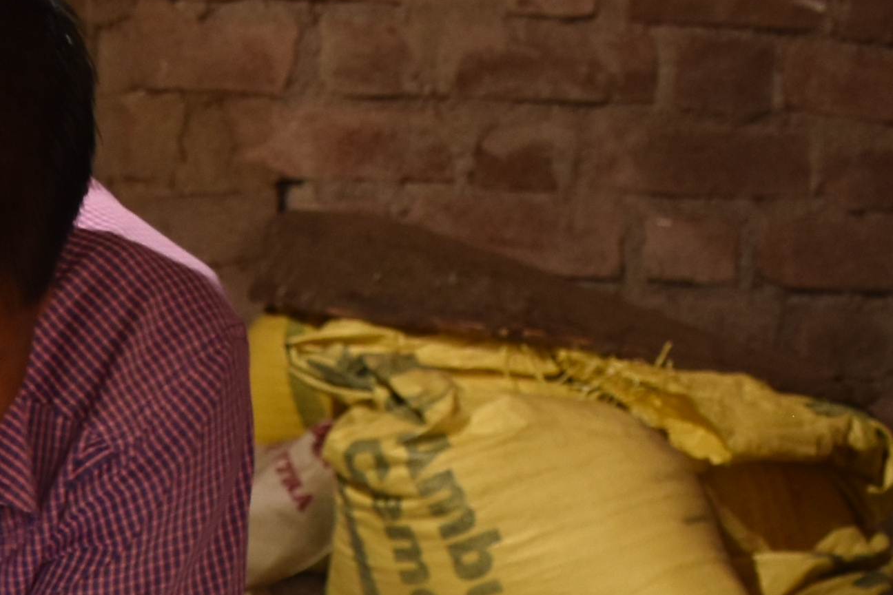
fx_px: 3100
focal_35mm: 125
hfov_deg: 14.5
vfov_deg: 10.3
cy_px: 1117
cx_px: -689
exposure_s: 1/6
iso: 400
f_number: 4
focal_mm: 18
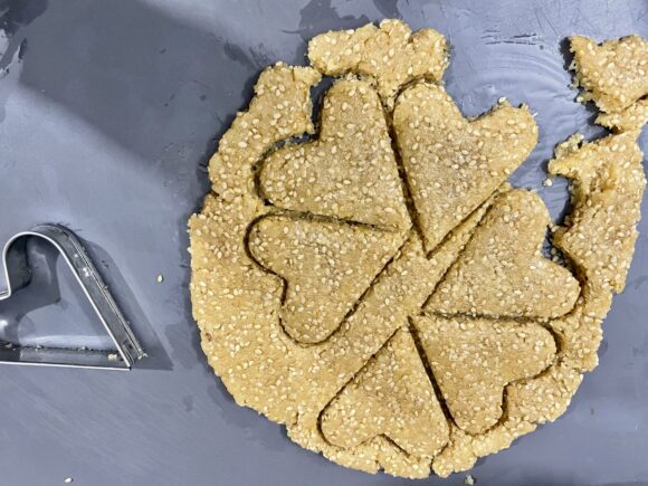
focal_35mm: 26
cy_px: 243
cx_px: 324
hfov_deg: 67.3
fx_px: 487
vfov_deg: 53.1
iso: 500
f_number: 1.6
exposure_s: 1/50
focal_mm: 4.2
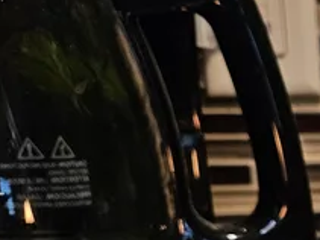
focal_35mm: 98
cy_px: 341
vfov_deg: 14.3
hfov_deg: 17.2
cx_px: 537
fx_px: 905
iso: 200
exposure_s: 1/120
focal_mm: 5.4
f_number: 1.8
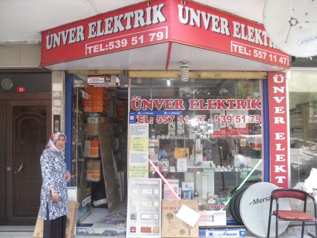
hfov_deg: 54.0
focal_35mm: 34
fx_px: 311
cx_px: 158
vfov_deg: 41.8
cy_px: 119
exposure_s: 1/90
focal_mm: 6
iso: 100
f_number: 2.8
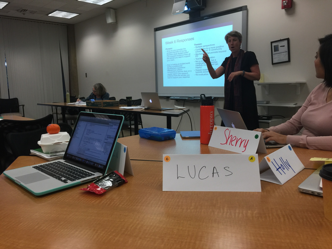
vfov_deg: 48.2
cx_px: 166
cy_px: 124
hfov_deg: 61.7
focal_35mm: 29
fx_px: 278
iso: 50
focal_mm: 4.15
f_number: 2.2
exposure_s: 1/30
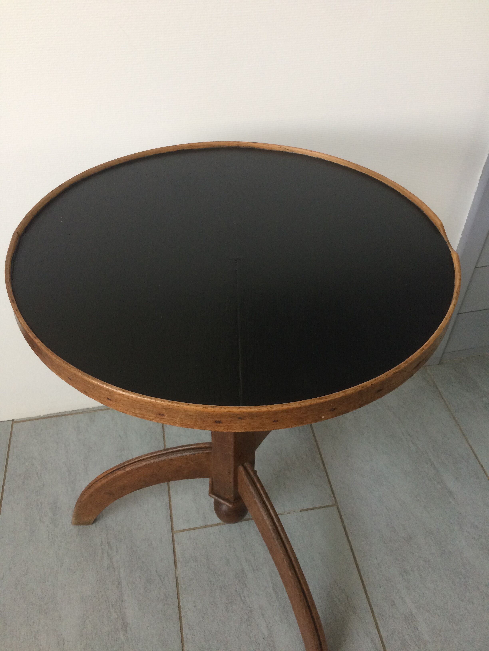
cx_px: 244
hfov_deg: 48.2
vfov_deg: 61.7
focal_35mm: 29
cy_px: 326
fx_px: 546
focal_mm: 4.15
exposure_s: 1/33
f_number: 2.2
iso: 80
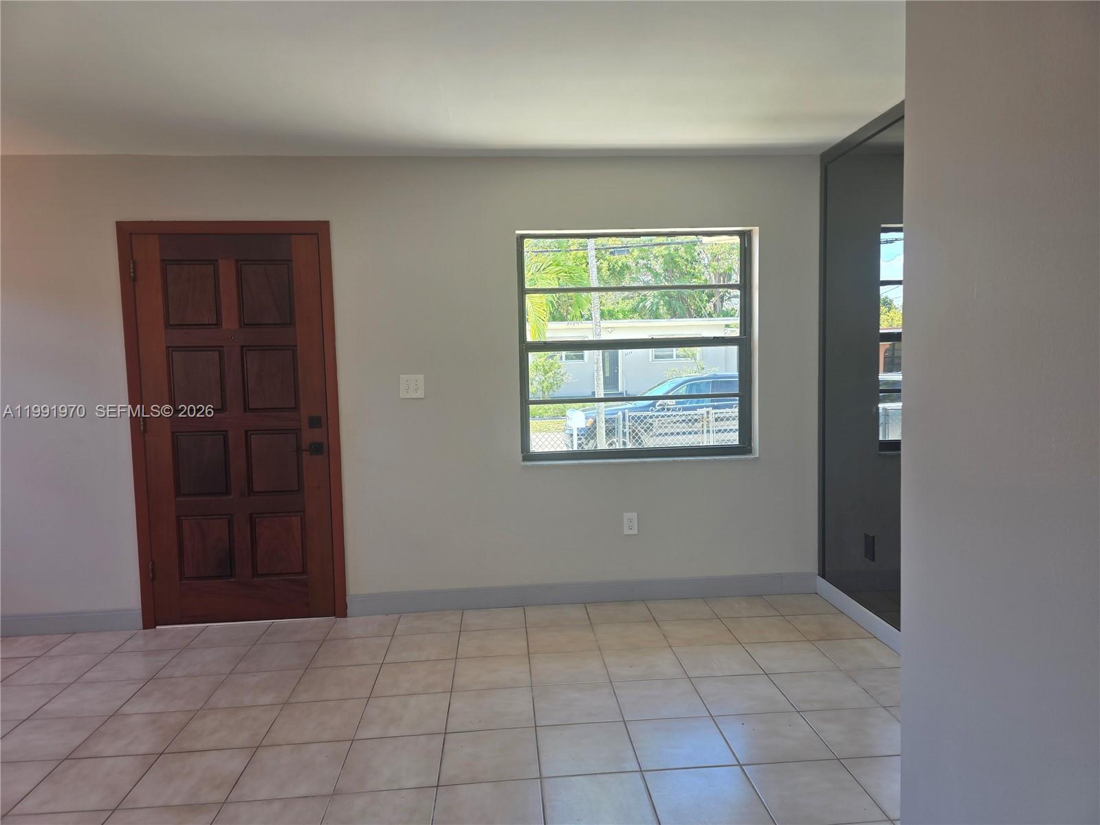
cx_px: 550
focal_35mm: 23
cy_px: 412
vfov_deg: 58.9
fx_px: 731
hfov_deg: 73.9
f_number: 1.7
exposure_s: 1/180
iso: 50
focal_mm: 6.3
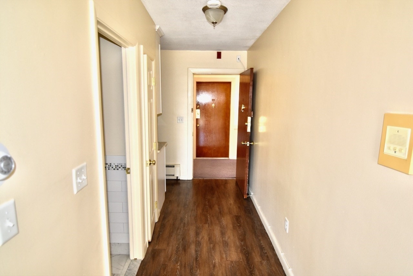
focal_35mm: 20
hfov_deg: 85.4
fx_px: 224
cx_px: 206
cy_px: 138
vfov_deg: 63.2
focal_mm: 13
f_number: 2.8
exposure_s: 1/125
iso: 400
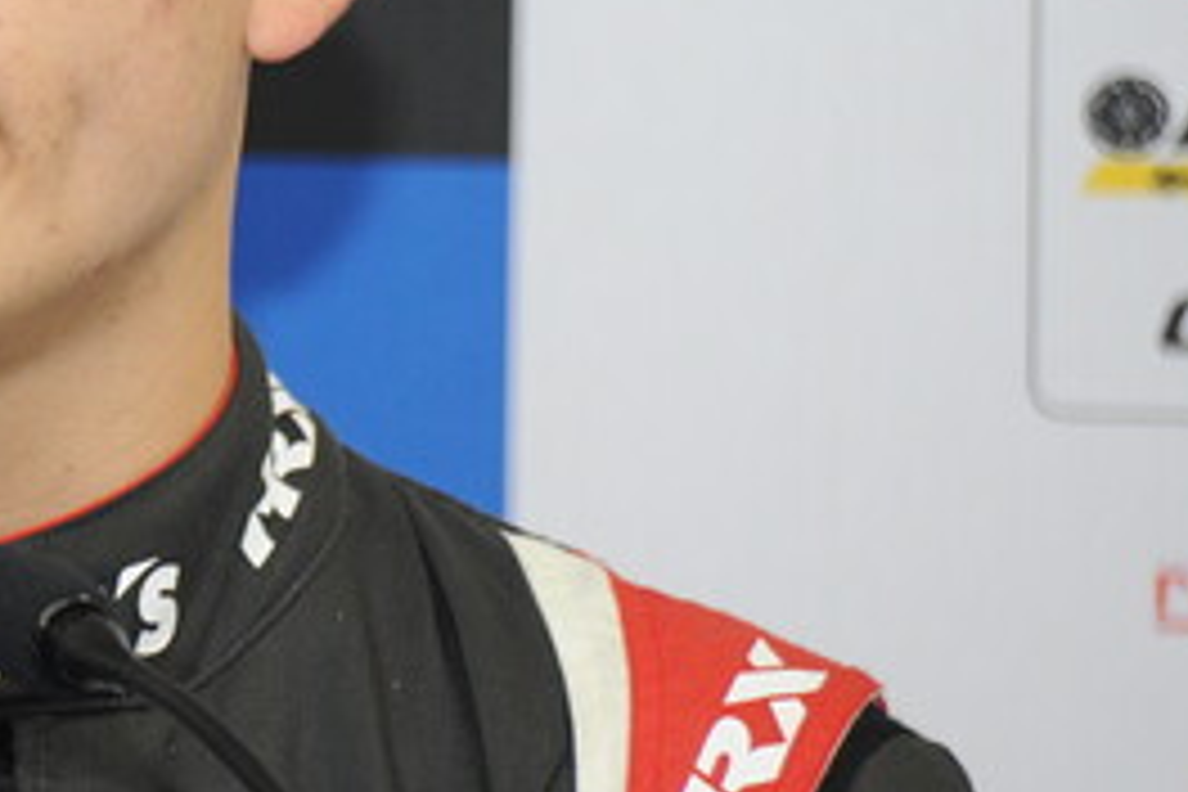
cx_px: -148
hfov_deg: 3.8
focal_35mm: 545
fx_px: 17984
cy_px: 153
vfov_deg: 2.5
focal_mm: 200
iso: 1600
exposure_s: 1/250
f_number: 5.6
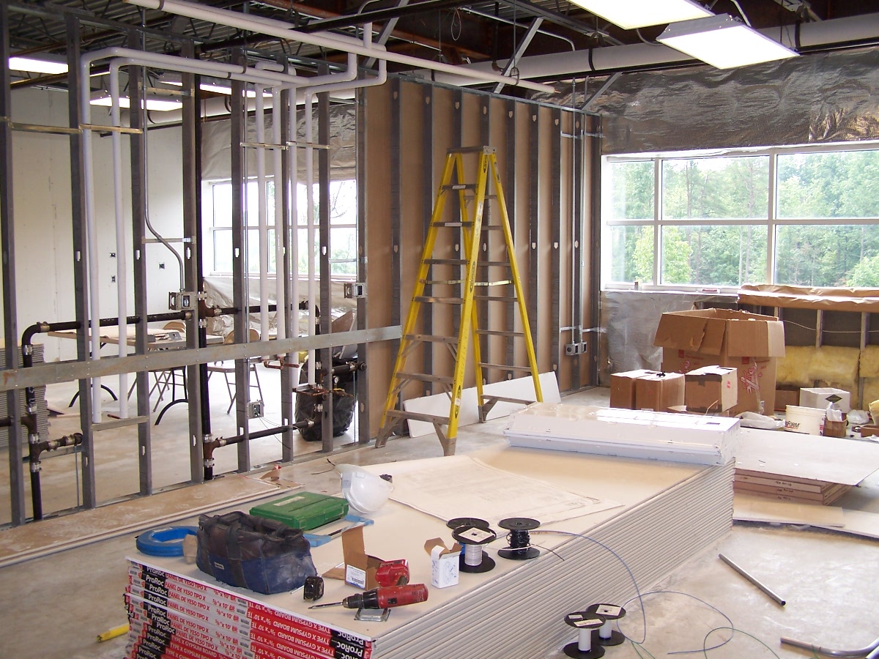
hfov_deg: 49.0
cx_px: 440
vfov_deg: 37.7
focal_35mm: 38
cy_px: 330
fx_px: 965
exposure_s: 1/60
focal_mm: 6.3
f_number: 2.8
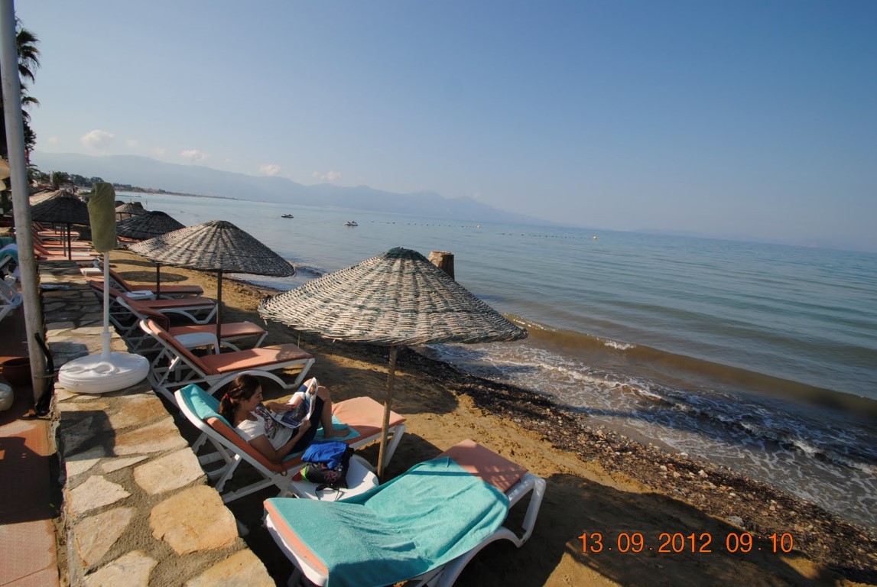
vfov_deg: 77.5
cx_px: 438
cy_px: 294
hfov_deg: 100.3
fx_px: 366
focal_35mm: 15
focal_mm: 10
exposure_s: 1/200
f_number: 10
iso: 100
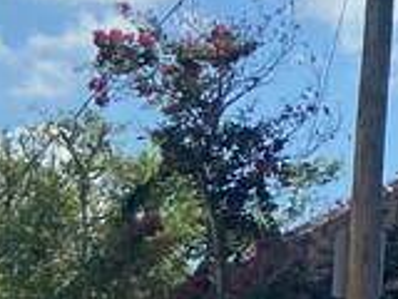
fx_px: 1909
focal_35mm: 166
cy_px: 25
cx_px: 1172
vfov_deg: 8.9
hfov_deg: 9.5
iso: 32
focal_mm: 4.25
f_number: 1.8
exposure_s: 1/5236
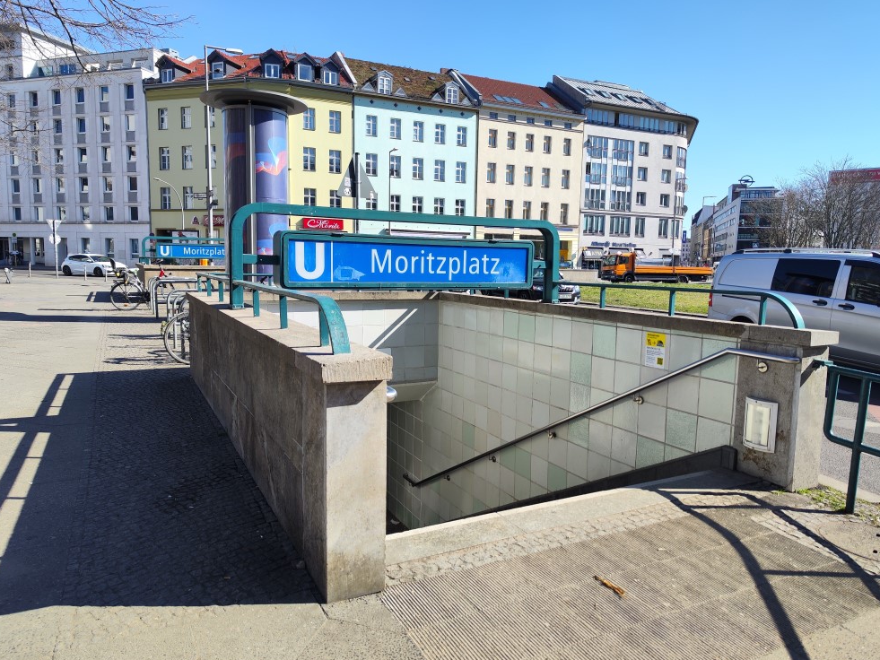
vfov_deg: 56.8
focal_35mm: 24
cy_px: 326
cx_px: 455
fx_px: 610
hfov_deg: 71.6
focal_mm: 7.01
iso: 50
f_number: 1.69
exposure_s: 1/528
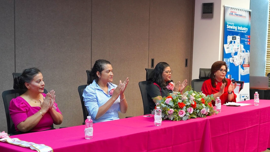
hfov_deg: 35.4
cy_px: 101
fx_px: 422
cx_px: 134
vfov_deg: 20.3
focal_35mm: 59
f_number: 4
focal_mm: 50
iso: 6400
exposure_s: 1/160
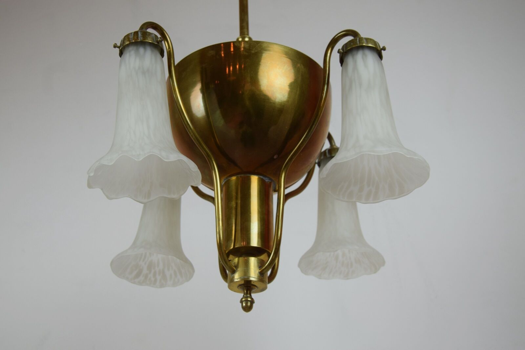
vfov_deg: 28.1
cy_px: 175
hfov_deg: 41.1
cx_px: 262
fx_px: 700
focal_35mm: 48
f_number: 6.3
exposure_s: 1/160
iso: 400
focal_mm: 32
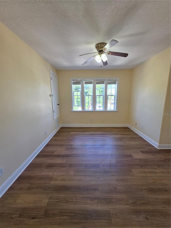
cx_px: 86
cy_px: 114
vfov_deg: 106.2
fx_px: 86
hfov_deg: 89.9
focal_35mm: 13
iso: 80
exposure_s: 1/120
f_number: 1.9
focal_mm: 2.2
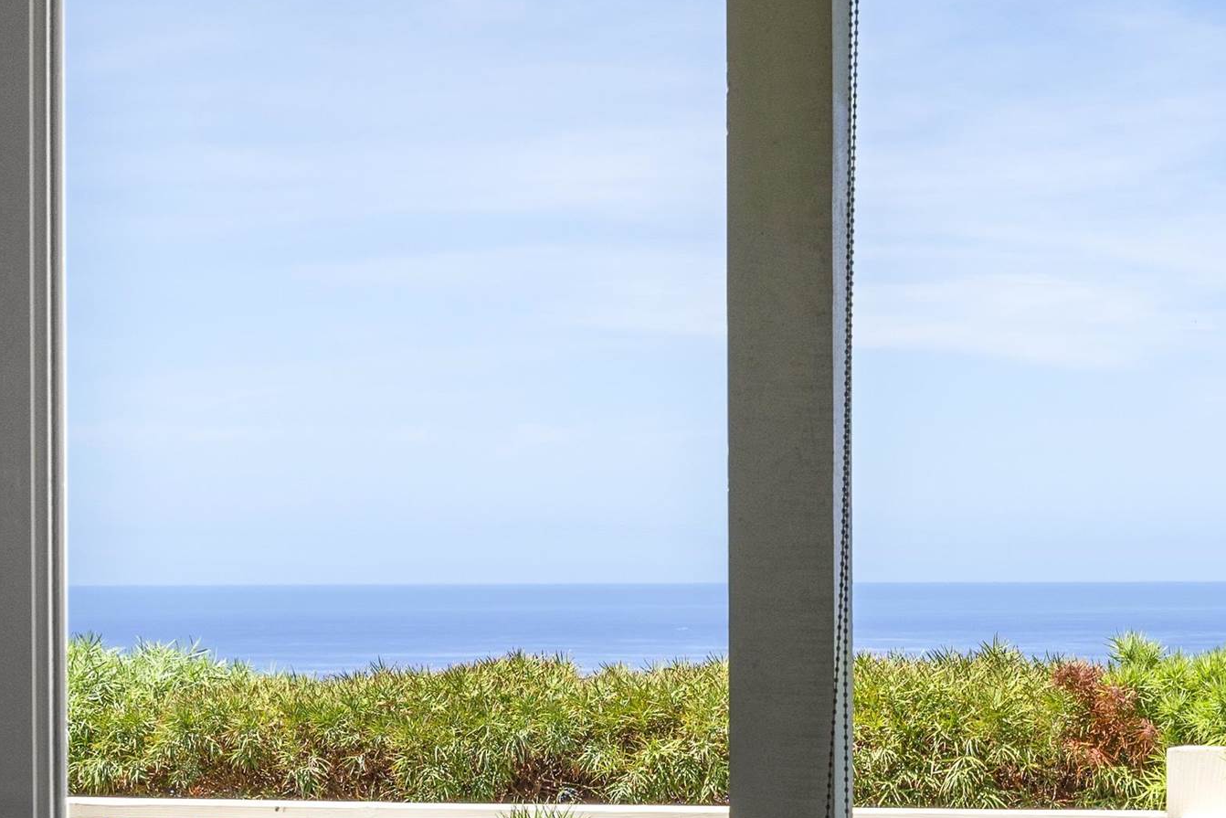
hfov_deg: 17.2
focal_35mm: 119
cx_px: 818
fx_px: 4053
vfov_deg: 11.5
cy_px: 579
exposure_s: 1/160
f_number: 5.6
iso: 100
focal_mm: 35
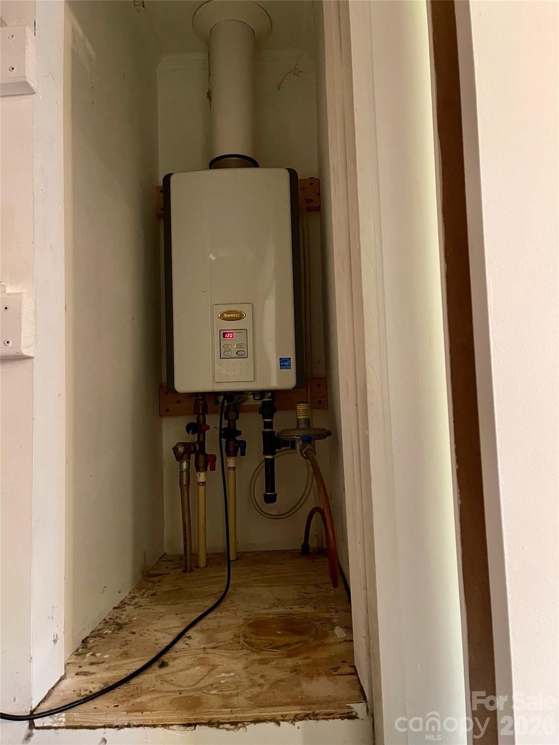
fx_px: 538
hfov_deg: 54.9
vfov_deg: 69.4
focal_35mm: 25
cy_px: 372
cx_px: 280
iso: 640
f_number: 1.6
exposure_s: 1/30
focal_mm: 5.1
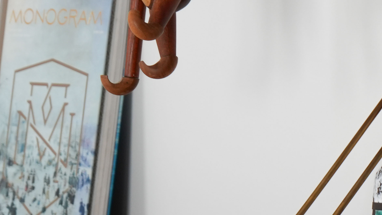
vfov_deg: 4.4
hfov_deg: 7.9
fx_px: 2765
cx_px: 399
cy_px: 31
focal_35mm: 273
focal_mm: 70
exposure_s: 1/25
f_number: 6.3
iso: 500
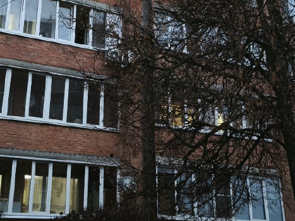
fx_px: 545
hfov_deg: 30.2
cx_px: 118
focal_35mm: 64
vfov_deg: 21.5
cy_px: -35
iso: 400
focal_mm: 5.35
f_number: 1.7
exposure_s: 1/50
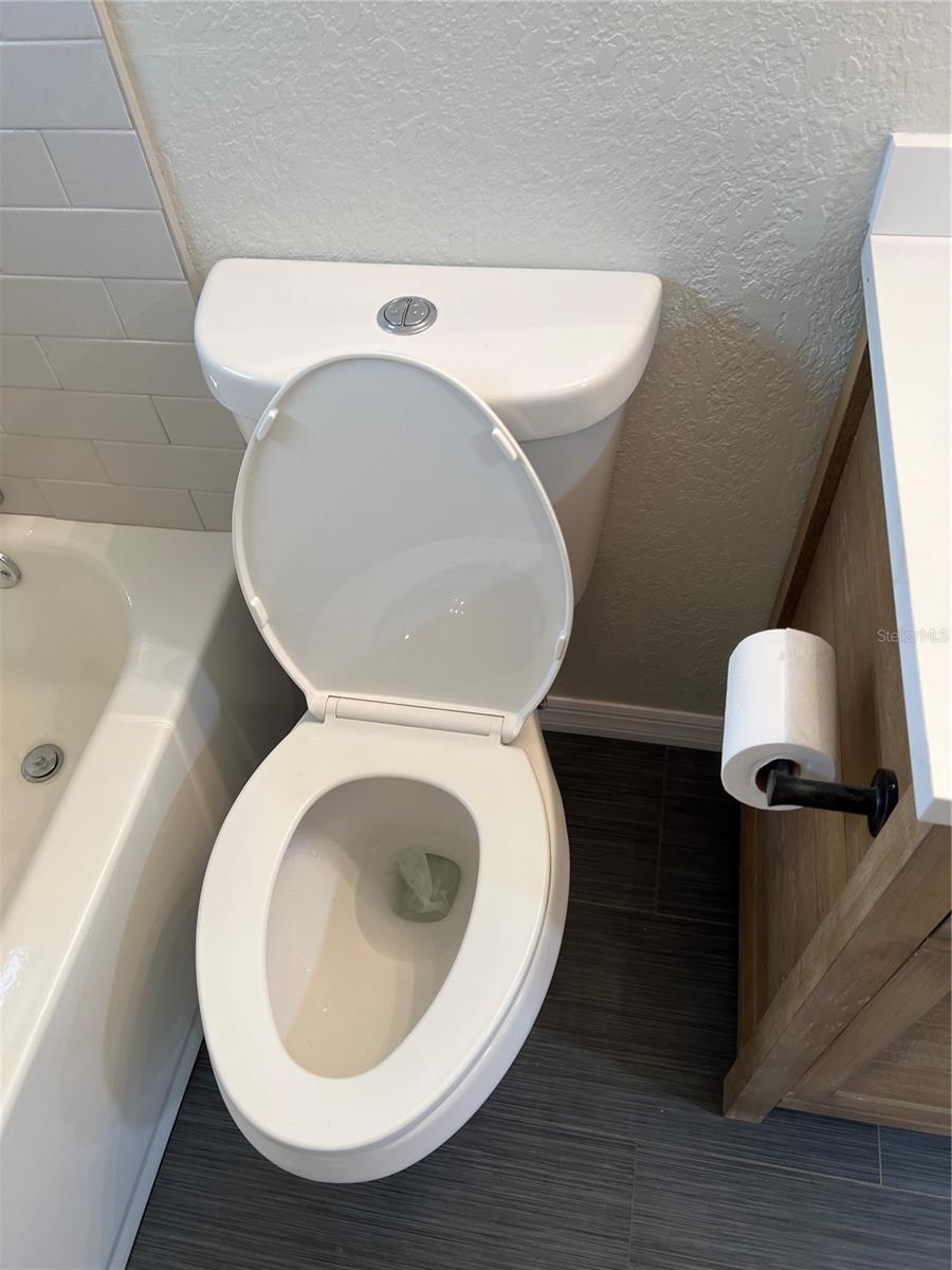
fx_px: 953
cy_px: 635
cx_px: 476
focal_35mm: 26
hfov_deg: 53.1
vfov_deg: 67.3
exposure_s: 1/60
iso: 64
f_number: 1.5
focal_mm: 5.7
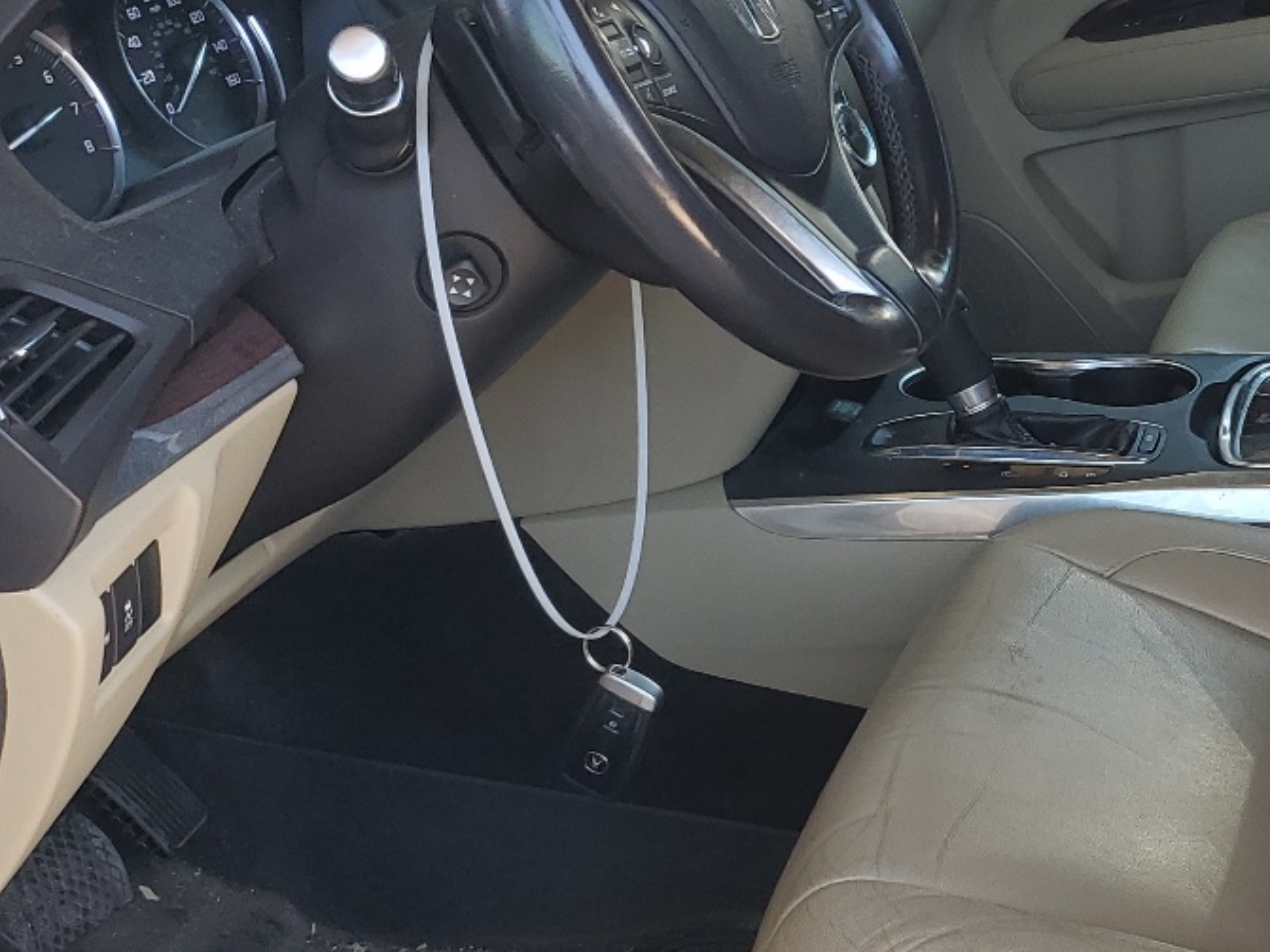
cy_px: 428
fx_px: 2274
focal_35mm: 62
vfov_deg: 23.6
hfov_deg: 30.3
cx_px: 1060
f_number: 1.5
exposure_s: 1/208
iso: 50
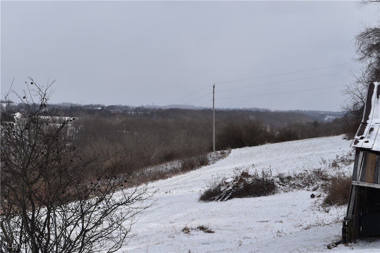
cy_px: 126
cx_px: 190
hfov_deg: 31.9
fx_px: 665
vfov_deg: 21.6
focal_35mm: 63
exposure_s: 1/200
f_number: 13
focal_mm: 42
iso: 100
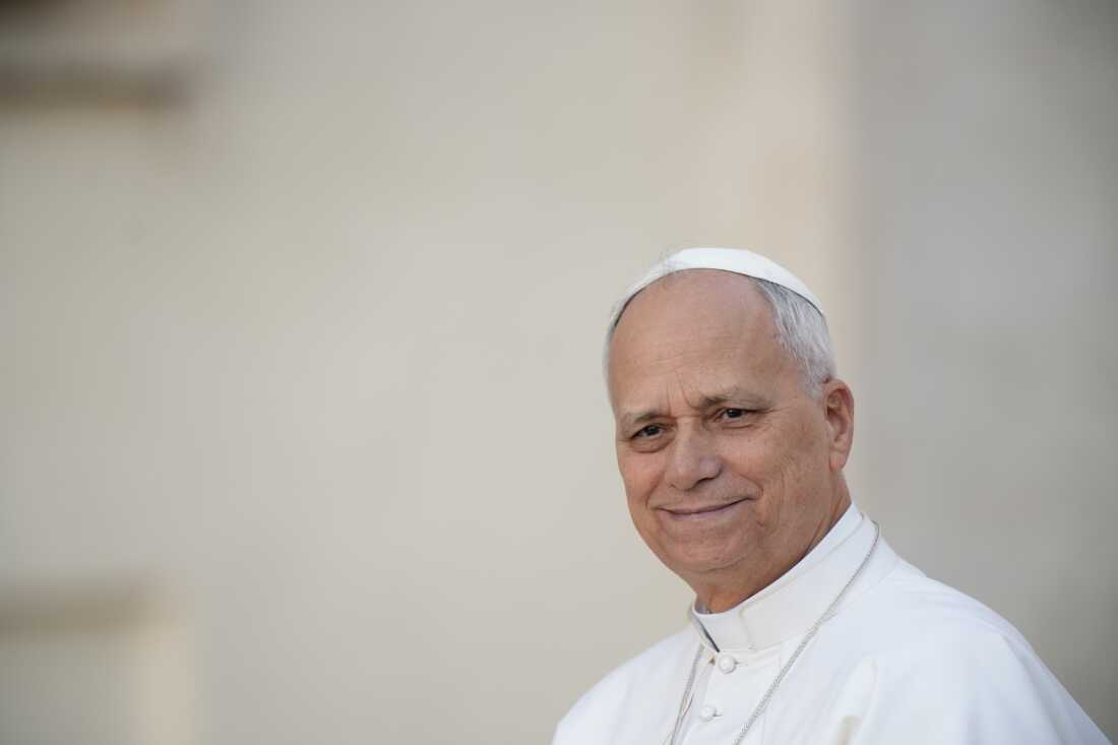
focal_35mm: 560
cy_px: 372
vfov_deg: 2.5
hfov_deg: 3.7
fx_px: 17387
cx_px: 559
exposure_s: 1/500
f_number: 4
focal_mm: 560
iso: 1000
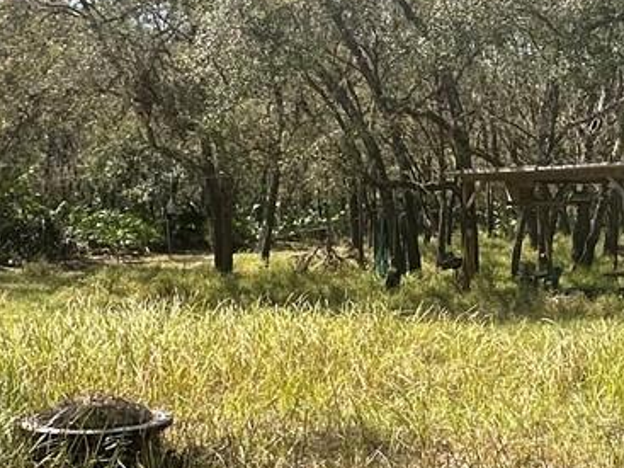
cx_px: 476
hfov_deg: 31.1
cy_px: 70
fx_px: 1099
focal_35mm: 61
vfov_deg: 23.5
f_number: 2.2
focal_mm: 2.22
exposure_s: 1/1135
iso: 50
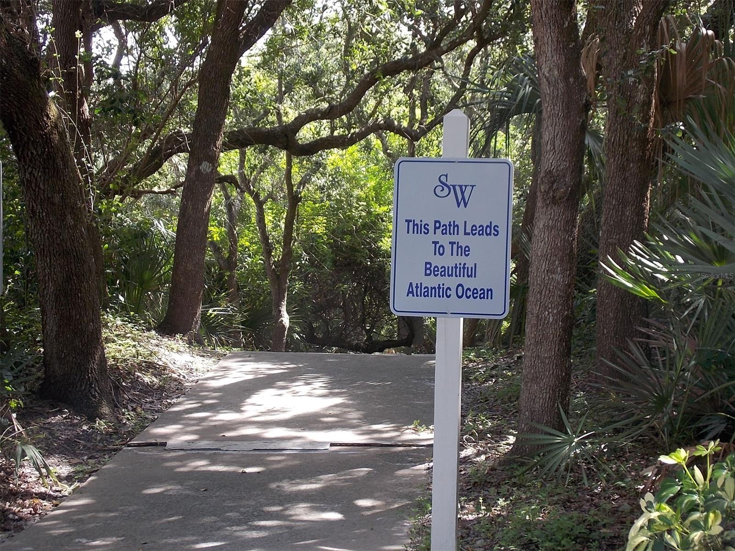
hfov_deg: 27.8
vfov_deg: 21.0
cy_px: 276
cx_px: 368
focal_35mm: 70
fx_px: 1486
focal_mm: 12.5
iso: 80
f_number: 4.2
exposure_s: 1/40
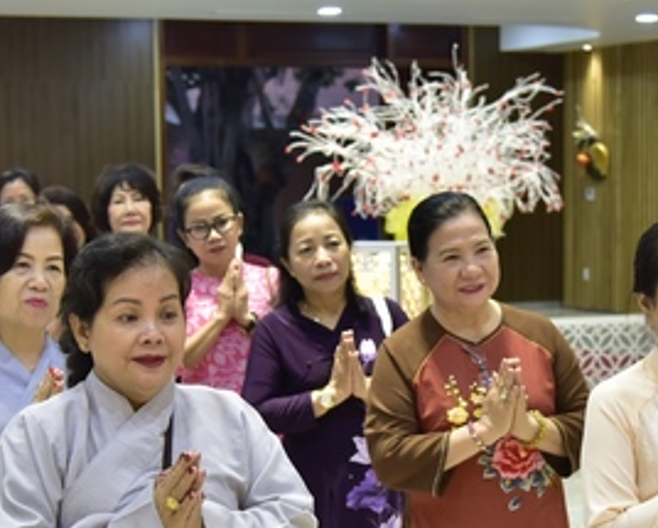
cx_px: 346
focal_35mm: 91
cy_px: 381
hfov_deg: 21.0
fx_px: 1774
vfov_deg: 16.9
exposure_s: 1/80
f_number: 4
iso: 1000
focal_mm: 40
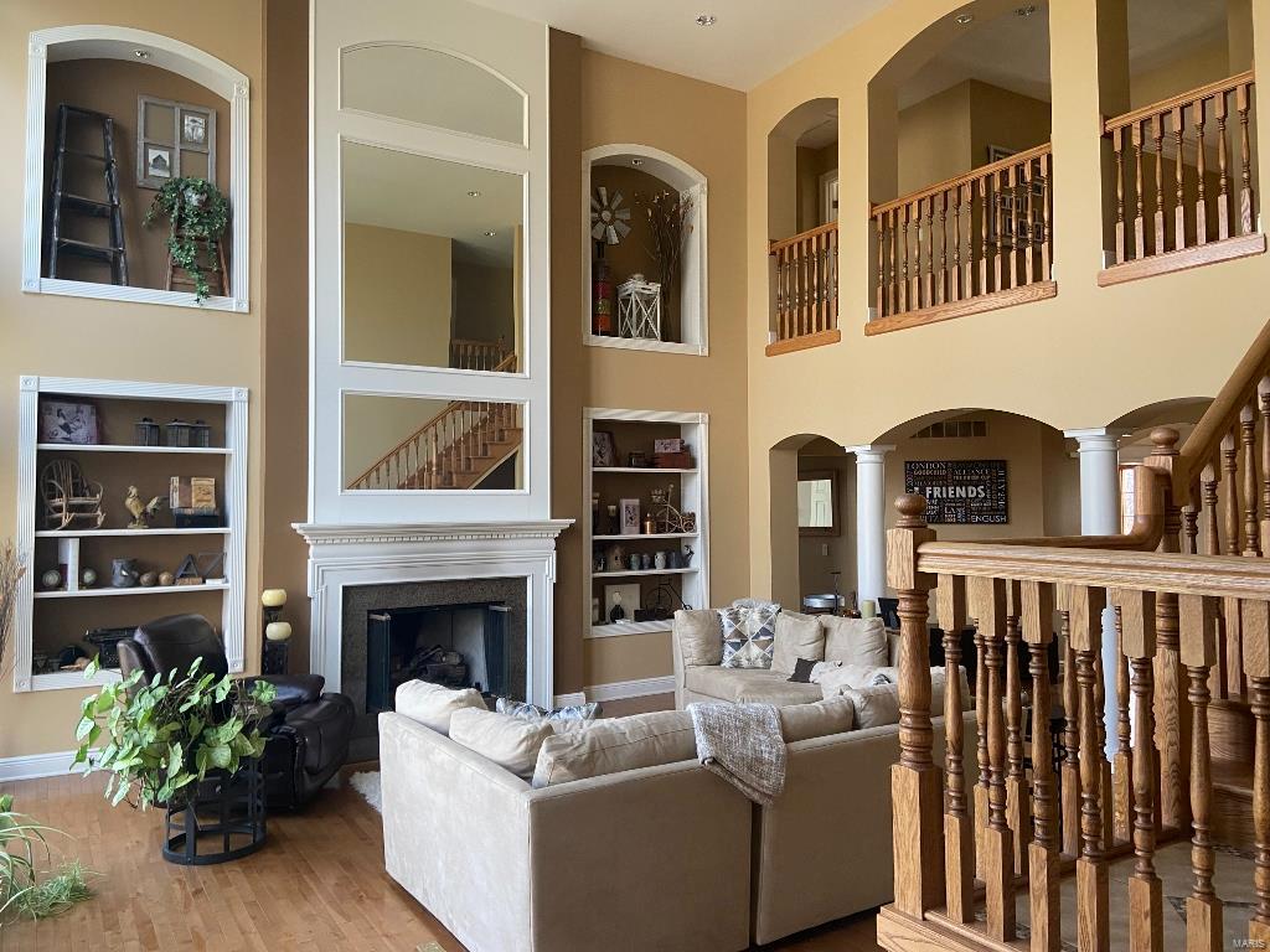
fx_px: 954
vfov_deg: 53.1
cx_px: 635
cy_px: 476
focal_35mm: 26
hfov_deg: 67.3
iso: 125
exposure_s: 1/93
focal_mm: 4.25
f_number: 1.8
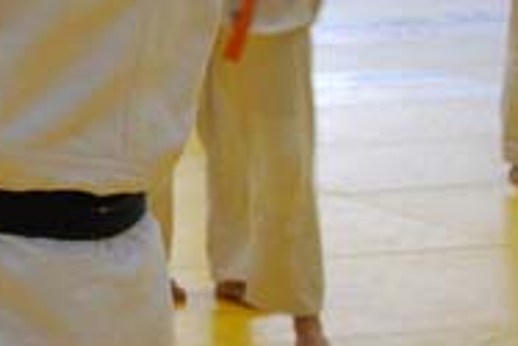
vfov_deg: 6.8
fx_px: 2909
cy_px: -19
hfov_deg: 9.9
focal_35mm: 202
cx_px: -230
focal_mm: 42
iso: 320
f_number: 5.3
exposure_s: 1/30
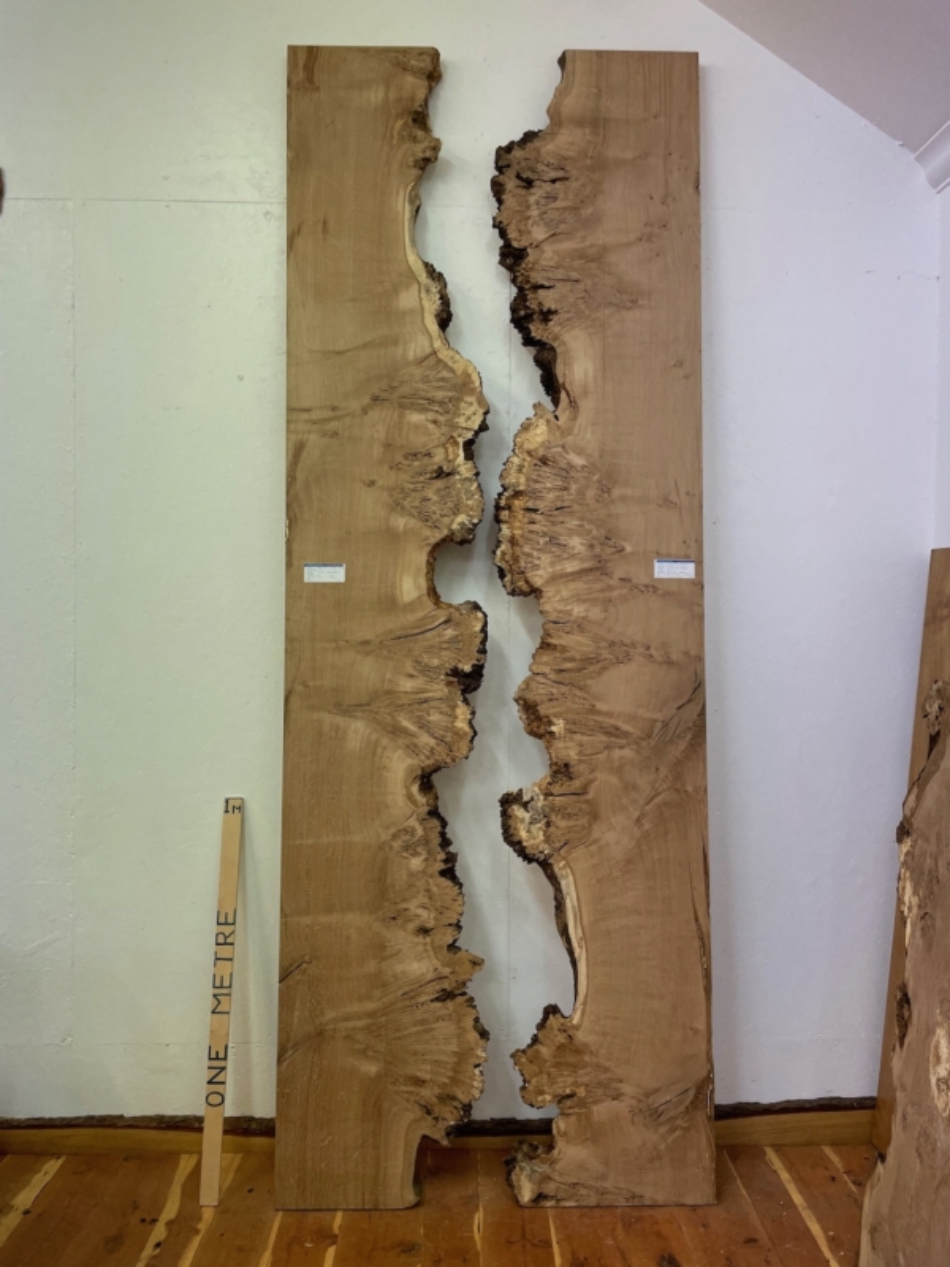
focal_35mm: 26
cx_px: 475
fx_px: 951
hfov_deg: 53.1
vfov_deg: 67.3
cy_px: 634
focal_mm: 4.2
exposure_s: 1/100
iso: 80
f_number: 1.6
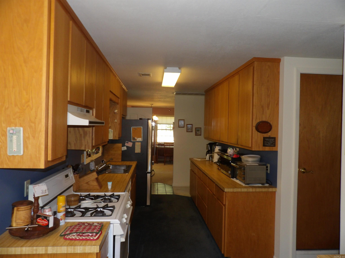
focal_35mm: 24
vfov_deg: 56.8
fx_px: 239
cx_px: 172
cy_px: 129
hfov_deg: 71.6
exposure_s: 1/33
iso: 200
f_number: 3.2
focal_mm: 4.3
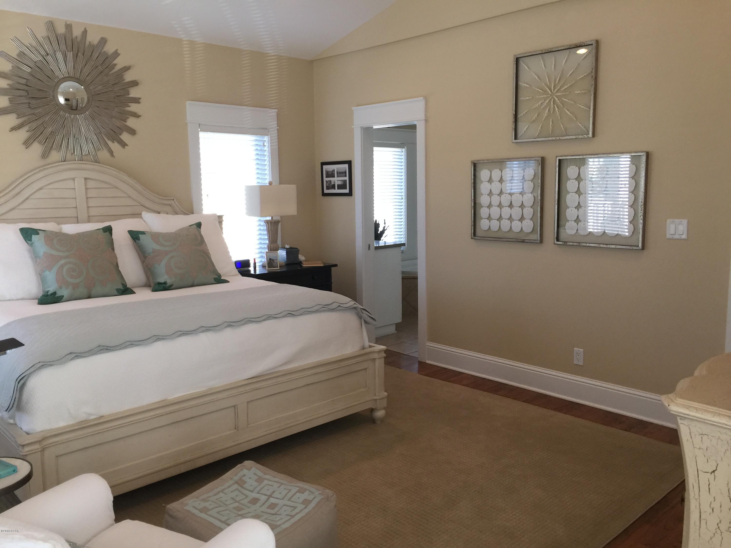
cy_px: 274
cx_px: 366
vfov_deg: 48.2
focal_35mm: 29
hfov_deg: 61.7
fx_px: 612
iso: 32
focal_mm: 4.15
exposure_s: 1/30
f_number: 2.2
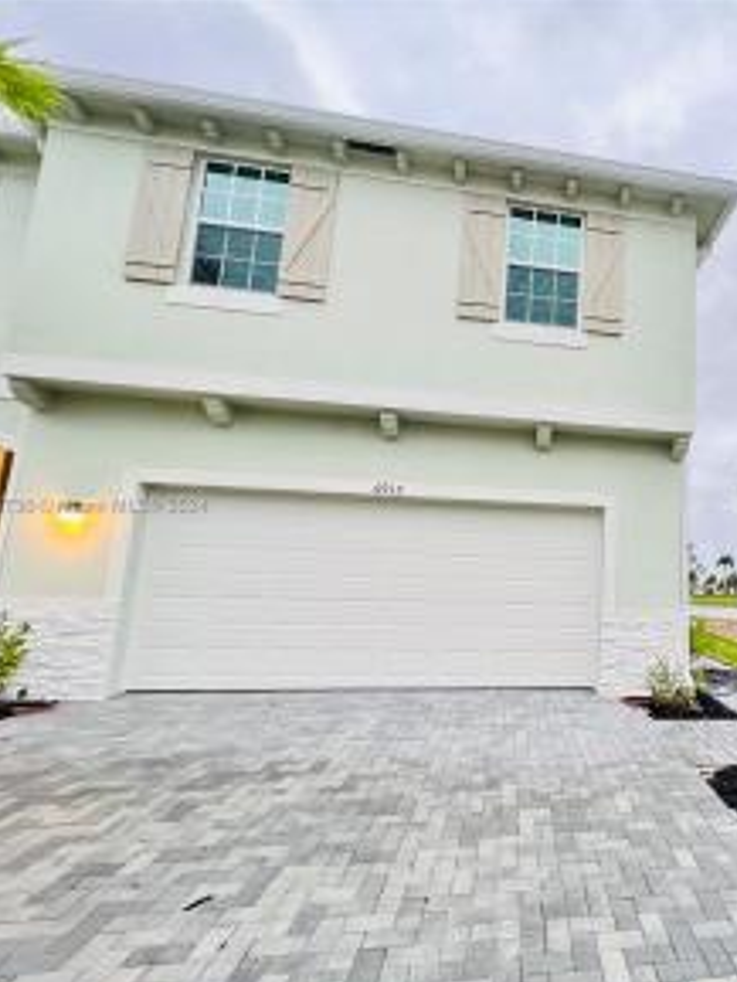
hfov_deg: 63.8
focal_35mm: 18
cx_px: 615
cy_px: 506
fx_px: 511
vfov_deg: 87.7
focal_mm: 1.57
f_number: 1.8
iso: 250
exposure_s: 1/99
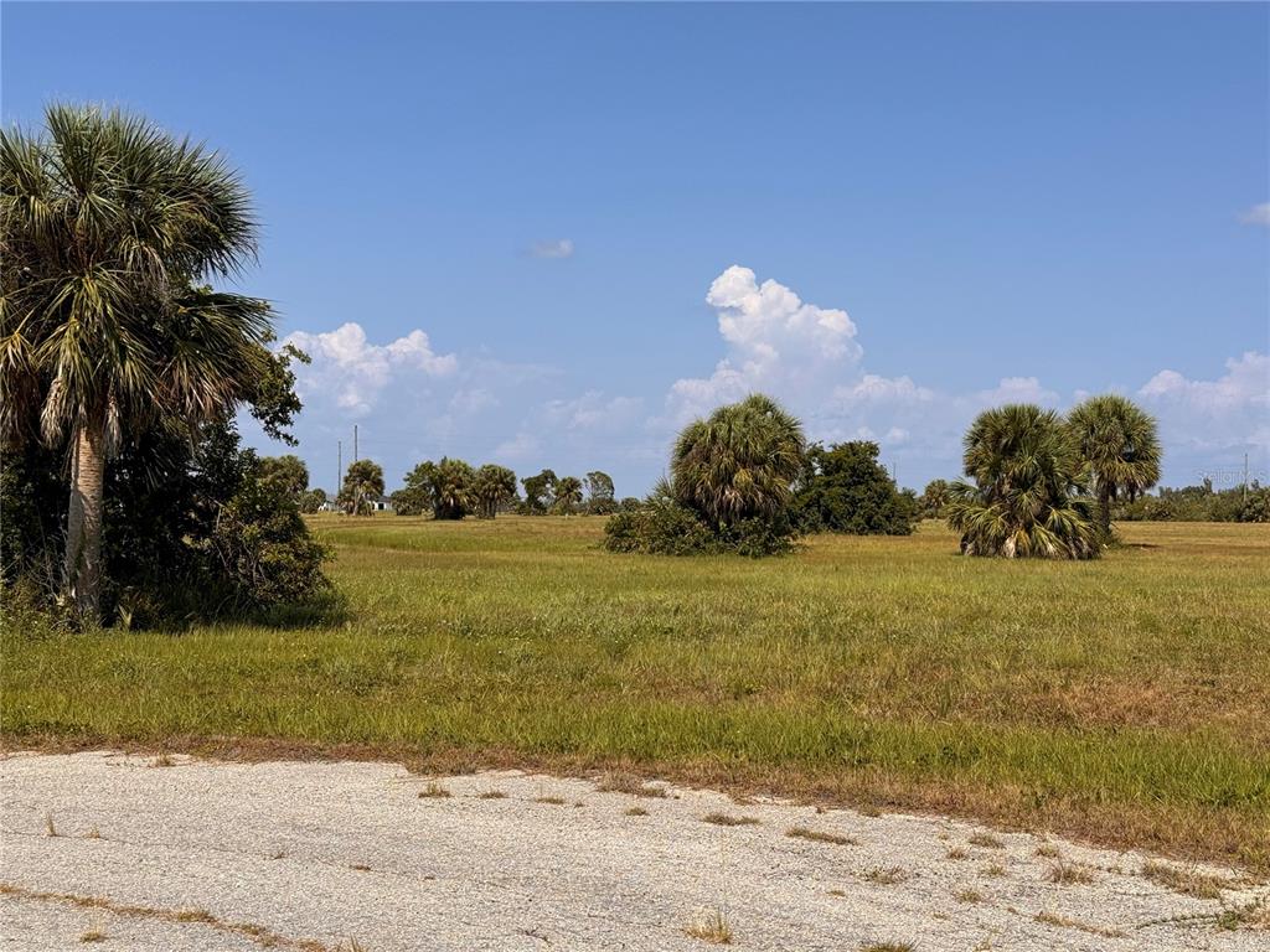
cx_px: 635
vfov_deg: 30.3
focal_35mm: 48
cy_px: 476
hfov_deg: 39.7
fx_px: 1761
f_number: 1.78
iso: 64
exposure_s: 1/5376
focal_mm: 6.76
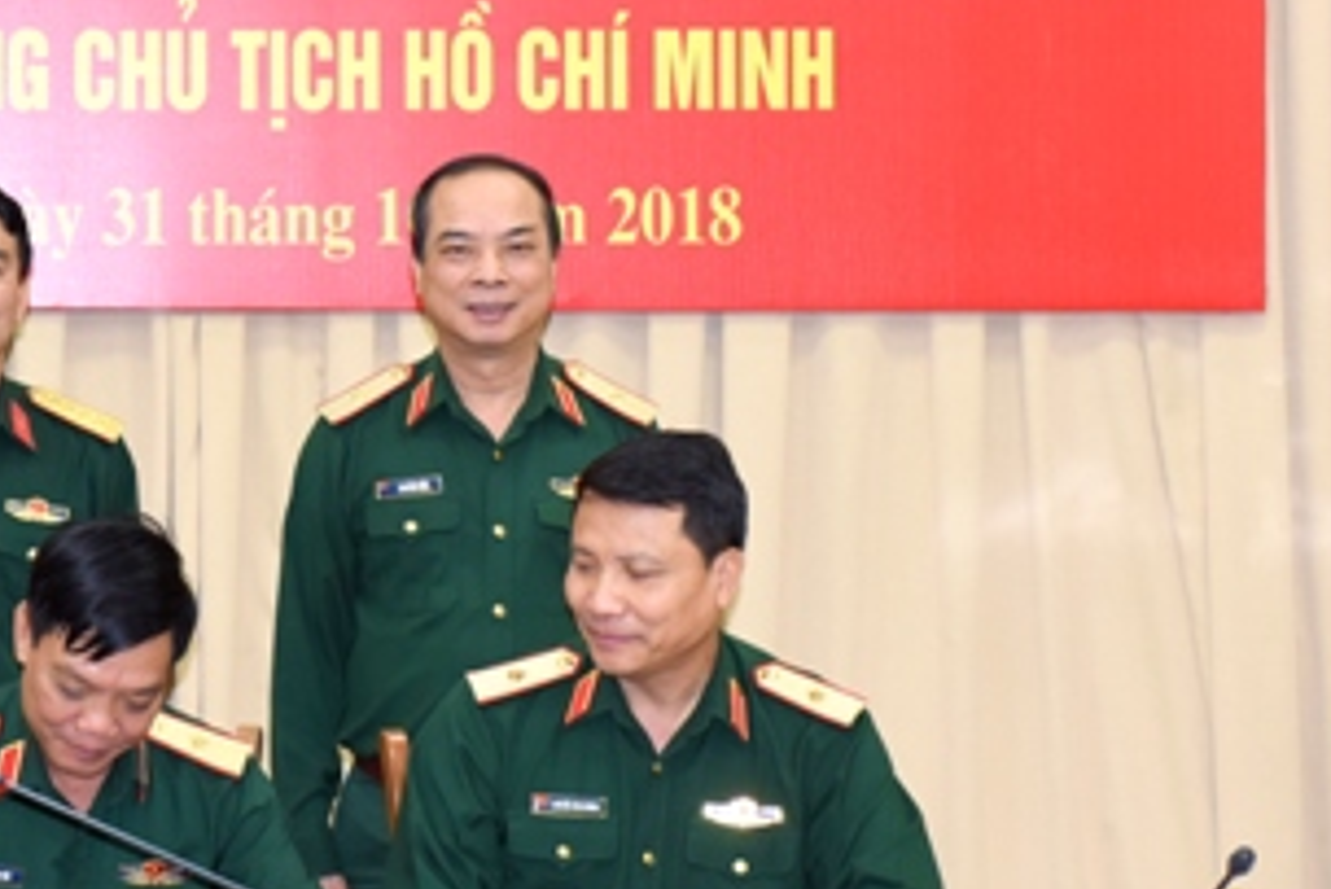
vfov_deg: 9.0
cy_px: 276
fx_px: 5659
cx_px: -2
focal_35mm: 153
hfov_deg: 13.2
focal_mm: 62
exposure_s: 1/60
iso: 800
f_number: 5
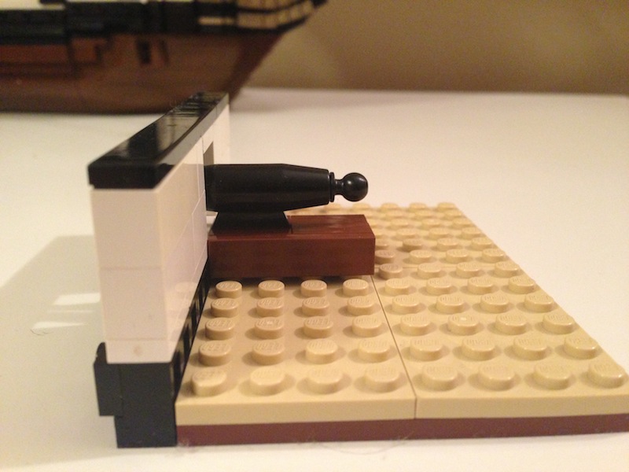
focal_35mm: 33
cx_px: 314
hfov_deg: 55.4
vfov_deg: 42.9
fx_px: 600
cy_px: 236
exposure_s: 1/20
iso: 400
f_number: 2.4
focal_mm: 4.13
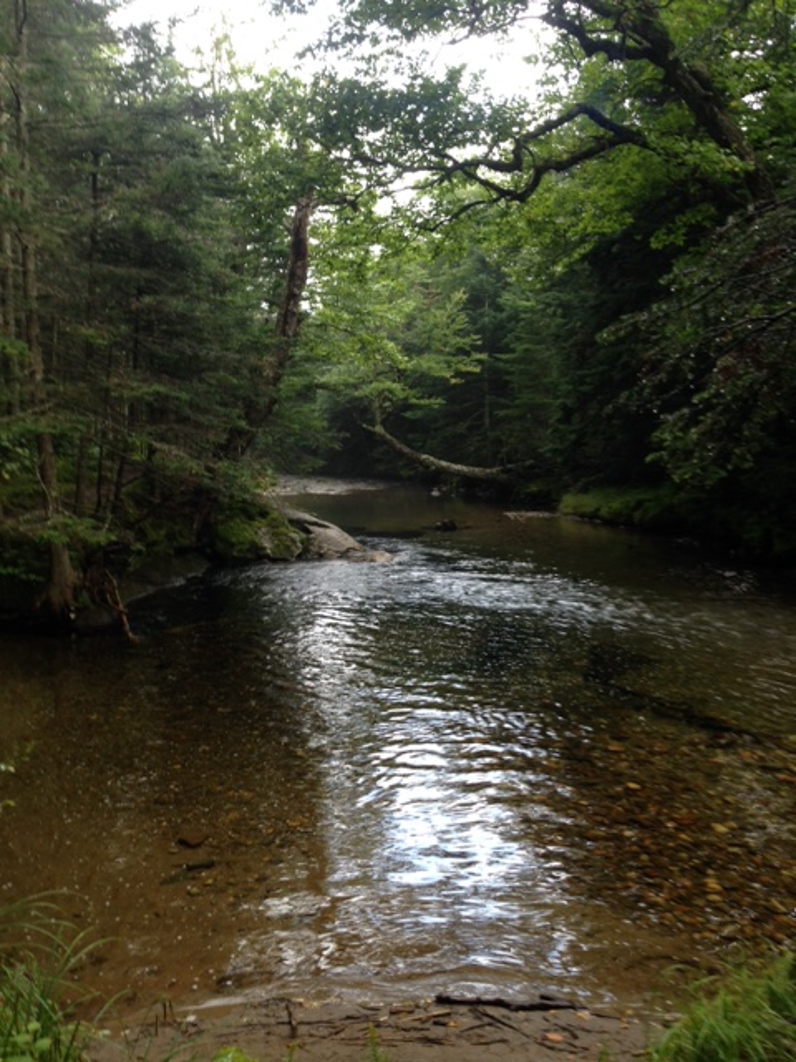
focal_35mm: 33
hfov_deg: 42.9
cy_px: 531
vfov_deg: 55.4
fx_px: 1012
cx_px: 398
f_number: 2.4
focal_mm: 4.12
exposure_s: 1/40
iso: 64
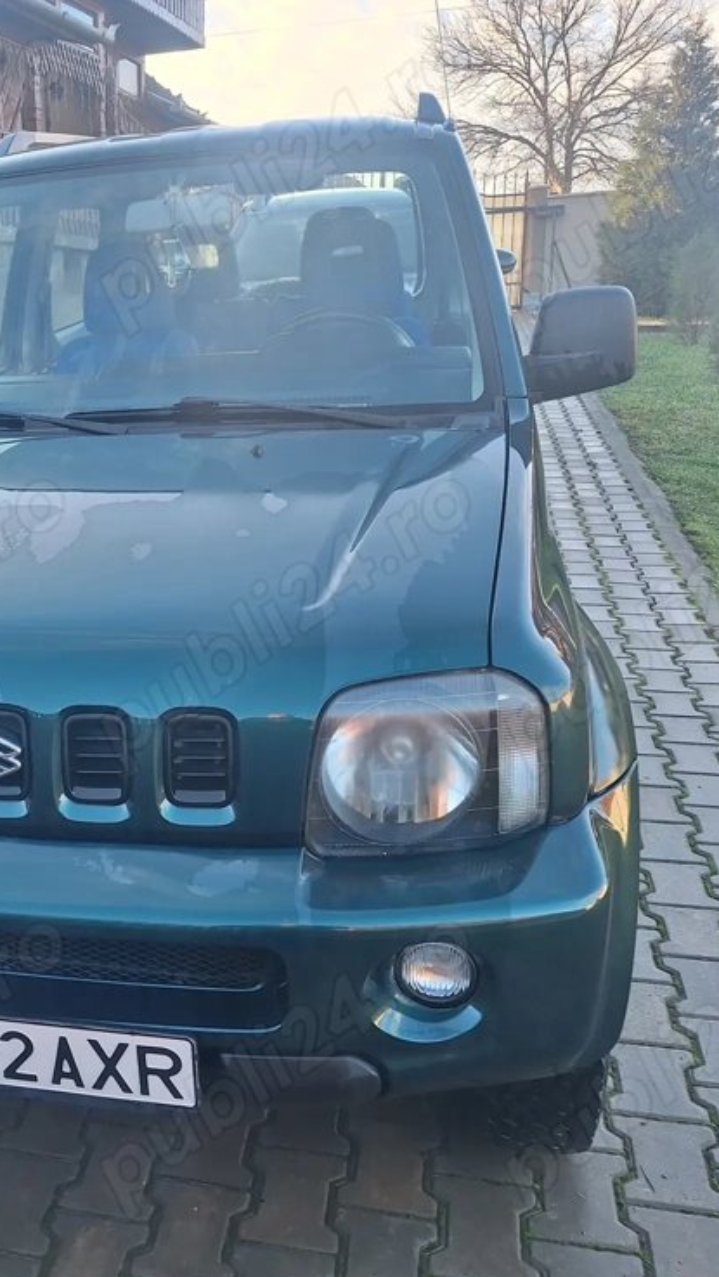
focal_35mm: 34
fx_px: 1151
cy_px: 648
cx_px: 80
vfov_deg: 58.0
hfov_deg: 33.0
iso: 40
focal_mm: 5.54
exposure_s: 1/316
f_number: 1.8
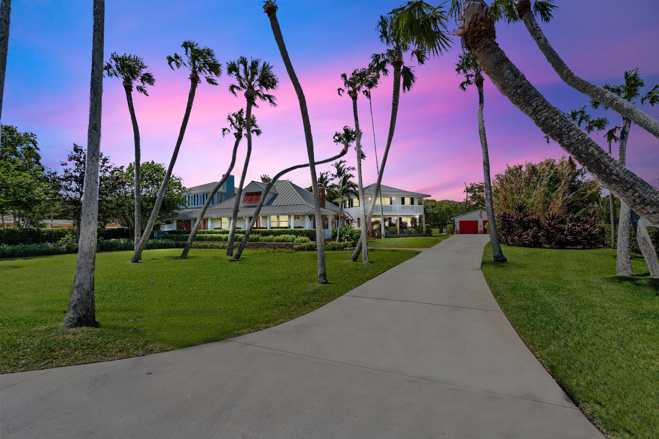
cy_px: 220
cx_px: 330
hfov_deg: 96.7
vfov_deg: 73.7
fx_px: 293
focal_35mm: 16
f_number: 9
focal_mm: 16
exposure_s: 1/80
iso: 100
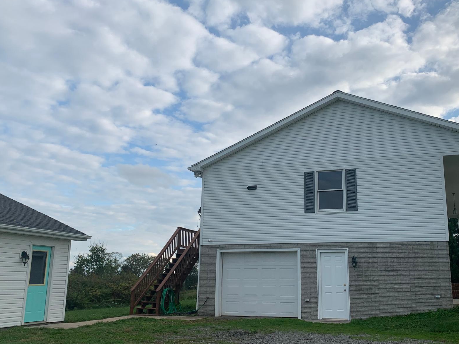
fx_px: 451
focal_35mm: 34
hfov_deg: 53.5
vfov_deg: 41.8
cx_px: 279
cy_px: 189
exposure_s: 1/1689
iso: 25
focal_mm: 4.25
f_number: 1.8
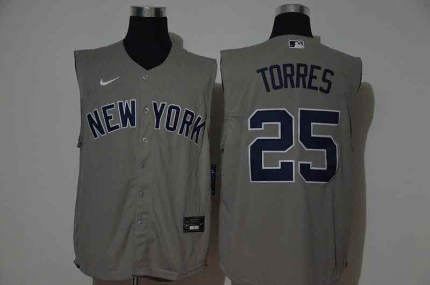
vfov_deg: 18.1
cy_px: 142
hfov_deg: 27.0
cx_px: 215
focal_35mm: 75
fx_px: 894
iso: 4000
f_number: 4.8
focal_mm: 50
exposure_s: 1/40
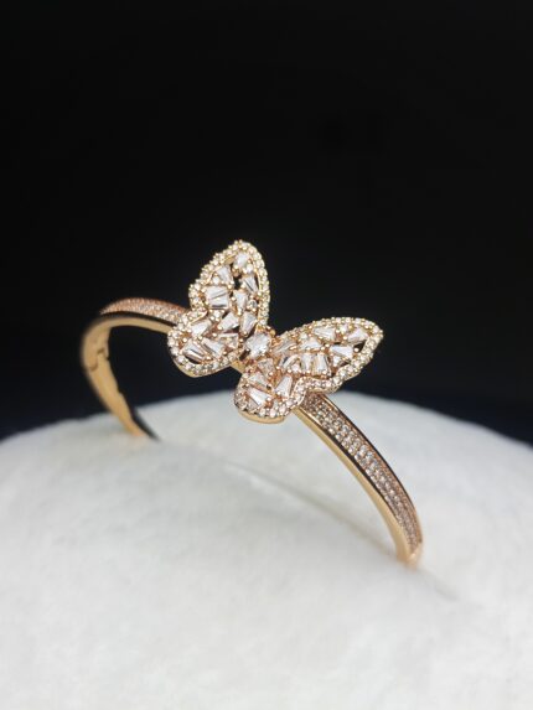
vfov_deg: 65.3
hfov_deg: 51.4
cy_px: 355
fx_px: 554
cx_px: 266
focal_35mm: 27
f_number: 1.8
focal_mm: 3.98
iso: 50
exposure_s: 1/129
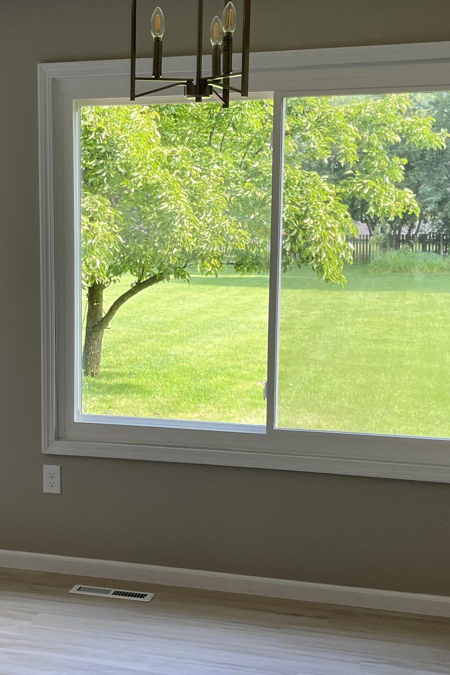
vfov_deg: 36.9
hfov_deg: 24.6
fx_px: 1012
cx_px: 84
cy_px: 345
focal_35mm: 54
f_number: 1.6
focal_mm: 5.1
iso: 40
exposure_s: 1/120
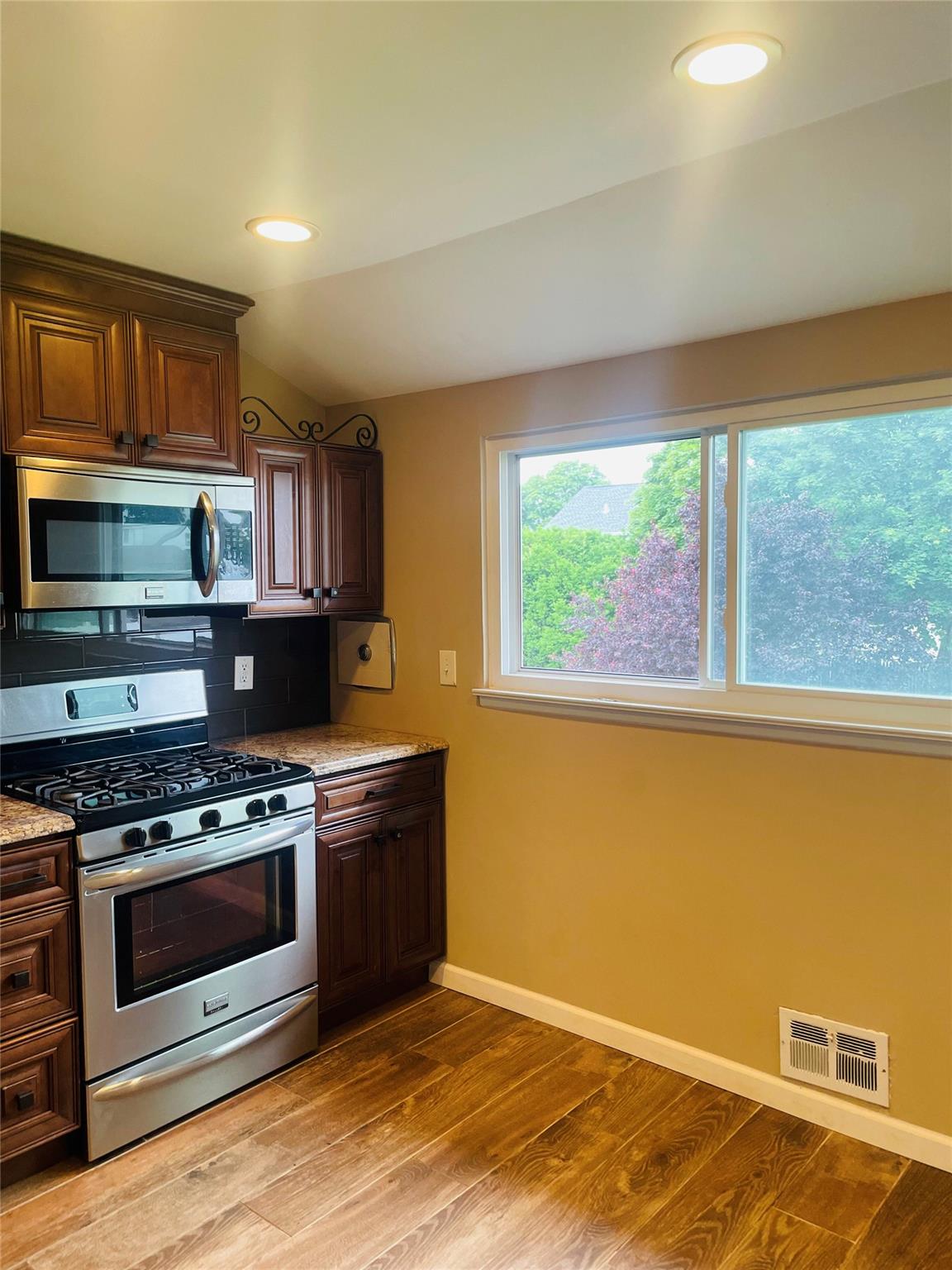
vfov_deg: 67.3
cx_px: 476
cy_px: 635
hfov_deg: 53.1
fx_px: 953
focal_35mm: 26
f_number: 1.6
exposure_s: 1/120
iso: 100
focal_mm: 4.2
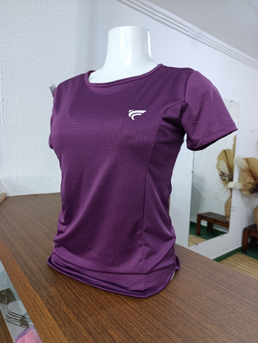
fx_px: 228
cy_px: 172
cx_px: 129
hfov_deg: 59.0
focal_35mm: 23
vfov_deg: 73.8
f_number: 1.6
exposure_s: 1/60
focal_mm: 6.14
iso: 1600
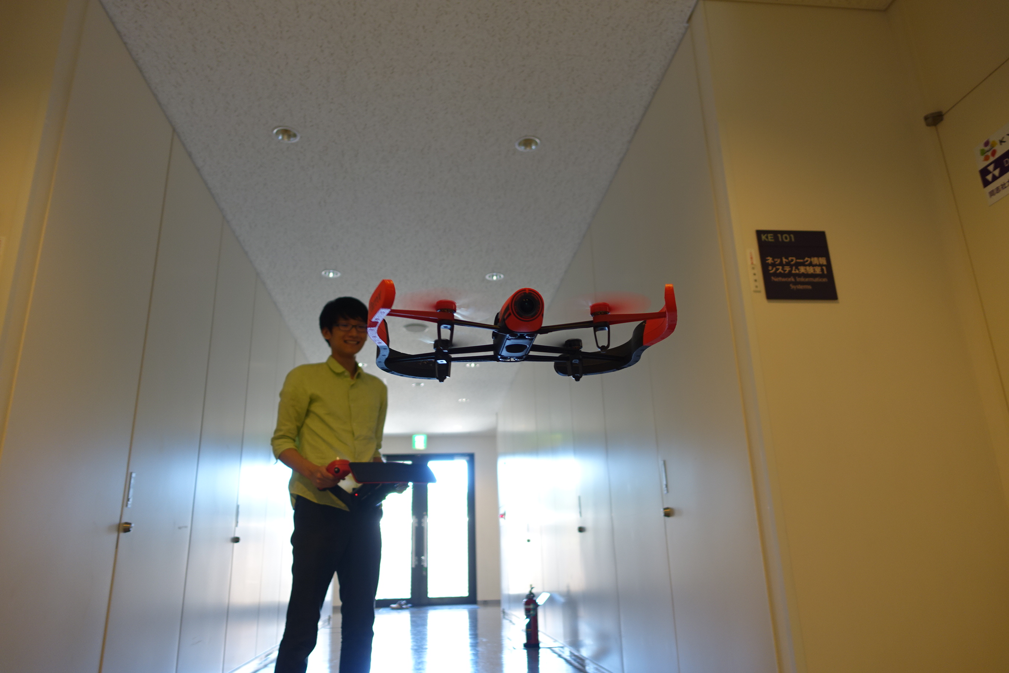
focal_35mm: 24
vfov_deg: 53.1
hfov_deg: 73.7
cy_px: 336
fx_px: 673
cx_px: 504
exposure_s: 1/30
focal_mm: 8.8
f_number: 1.8
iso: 160
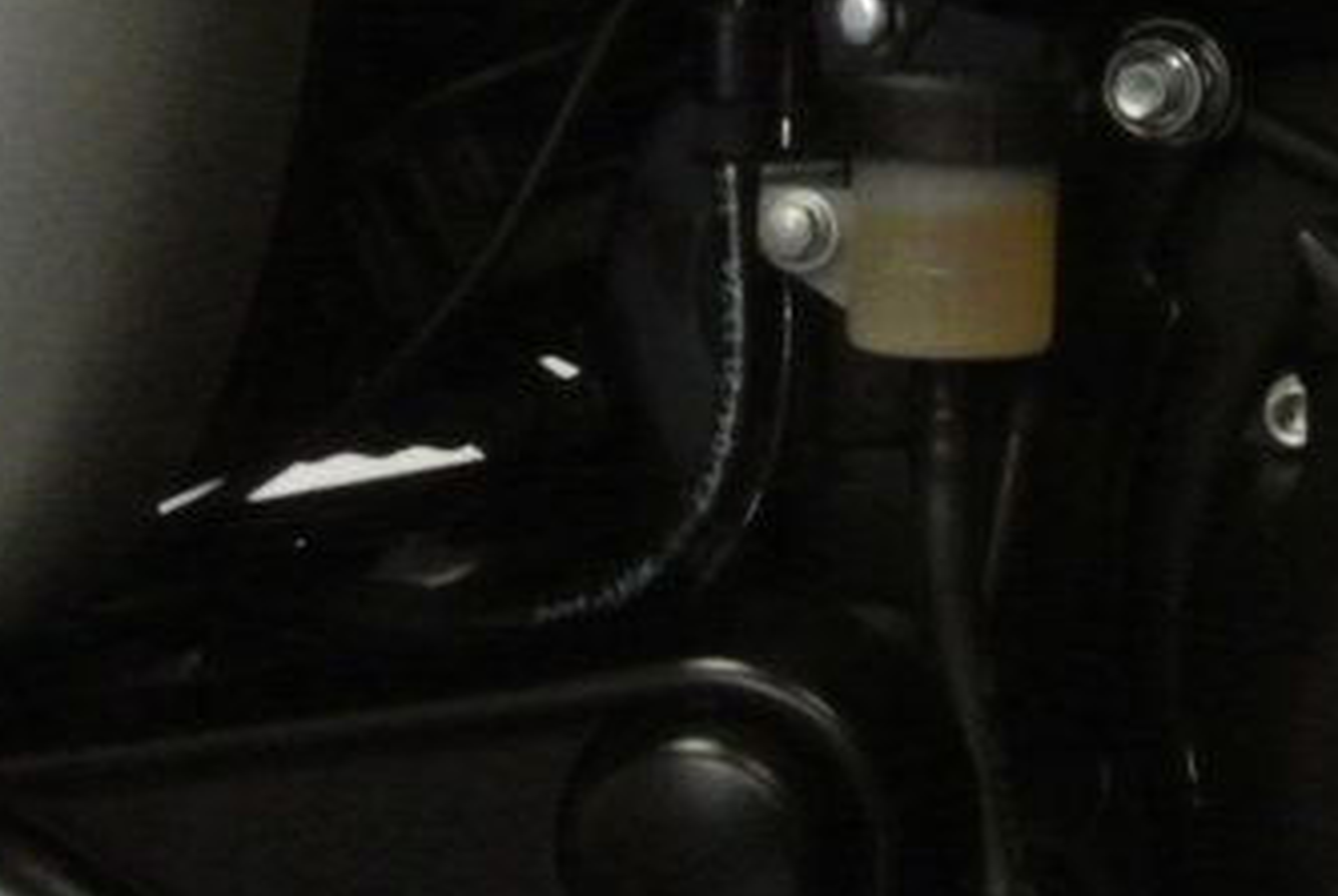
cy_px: 231
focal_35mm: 83
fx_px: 3089
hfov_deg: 21.3
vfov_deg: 16.4
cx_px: 1901
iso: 1400
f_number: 3.5
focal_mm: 10
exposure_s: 1/15
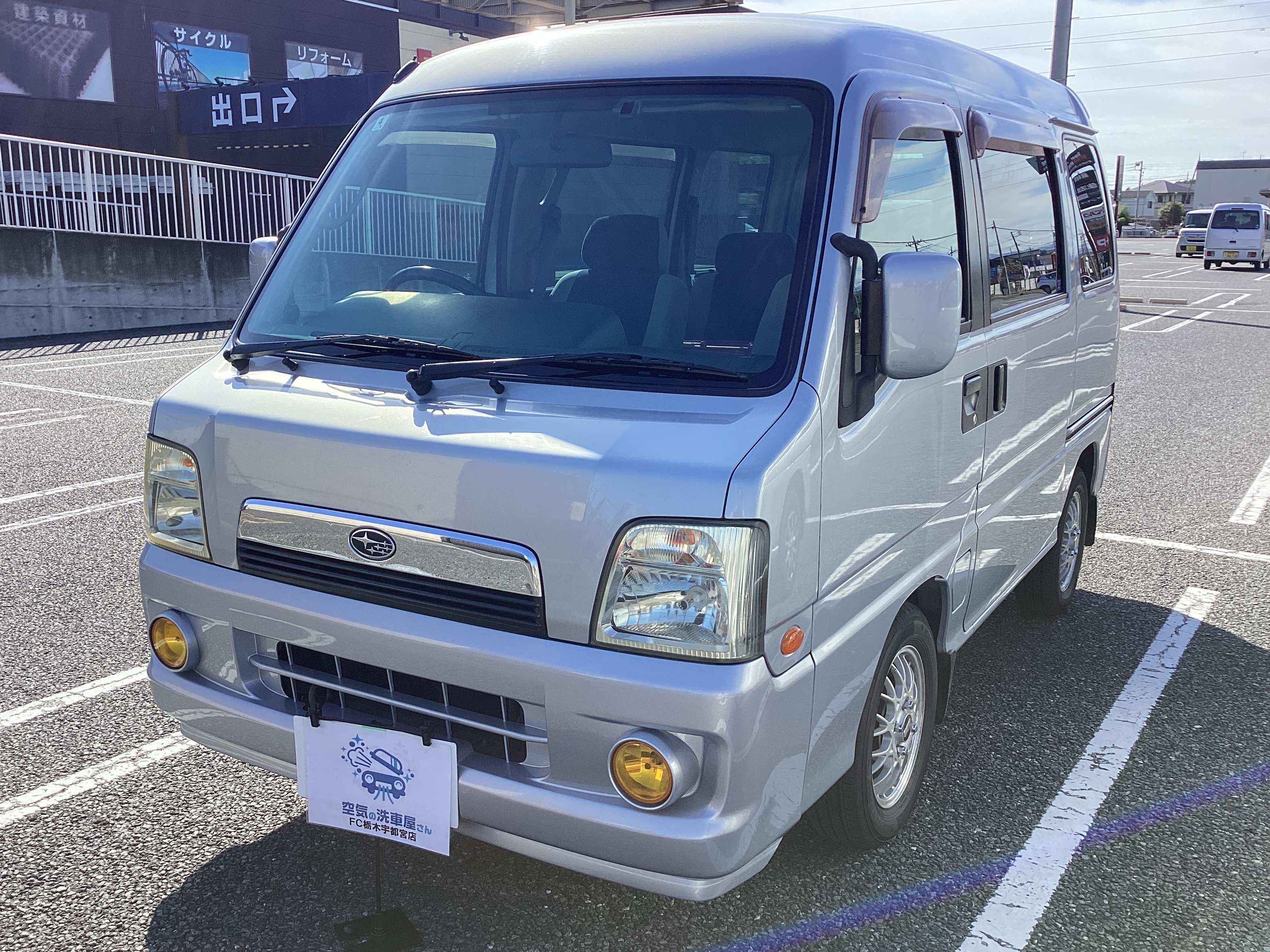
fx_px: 1174
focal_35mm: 32
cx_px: 622
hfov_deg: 56.8
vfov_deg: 44.2
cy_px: 486
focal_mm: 3.3
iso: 25
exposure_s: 1/762
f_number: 2.4
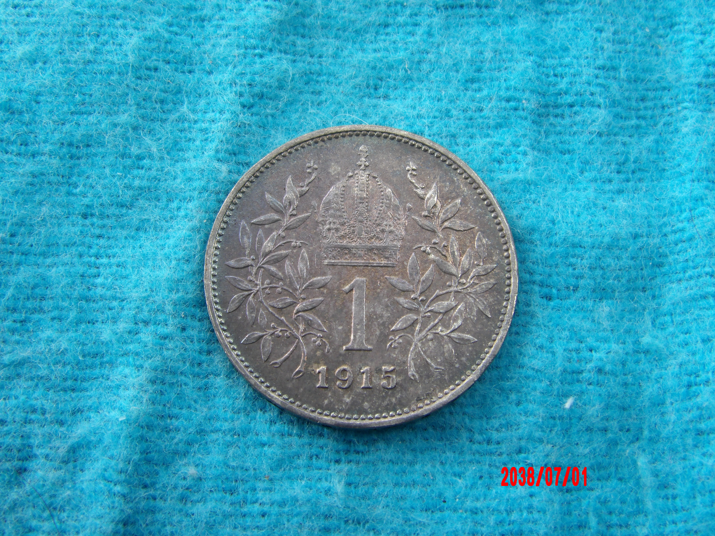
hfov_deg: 37.5
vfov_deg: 28.6
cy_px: 268
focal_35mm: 51
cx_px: 358
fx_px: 1053
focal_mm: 9.2
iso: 142
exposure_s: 1/30
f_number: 5.3
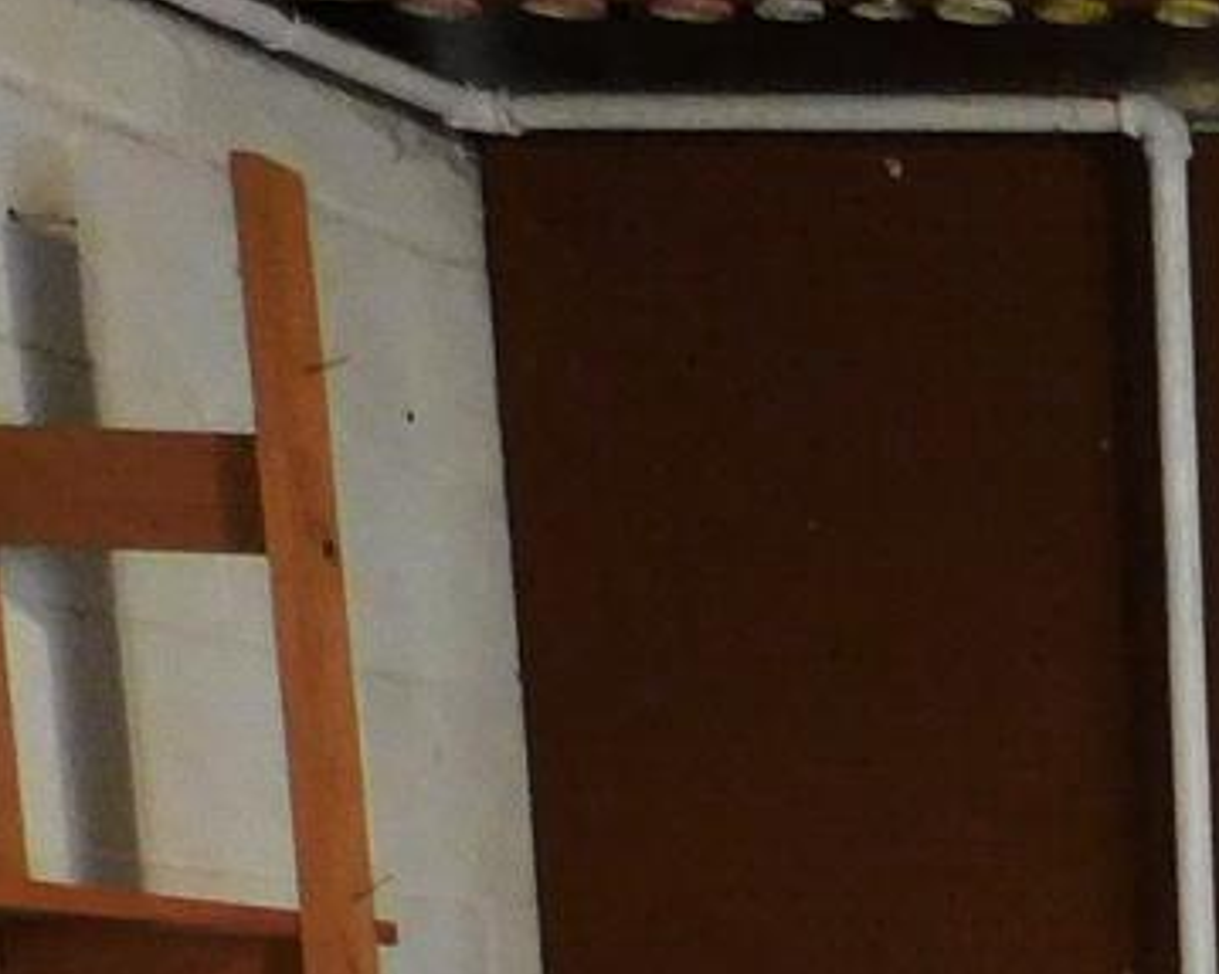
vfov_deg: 10.5
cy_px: 2304
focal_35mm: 128
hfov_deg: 12.7
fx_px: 4617
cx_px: 2601
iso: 400
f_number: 3
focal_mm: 4
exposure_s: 1/15
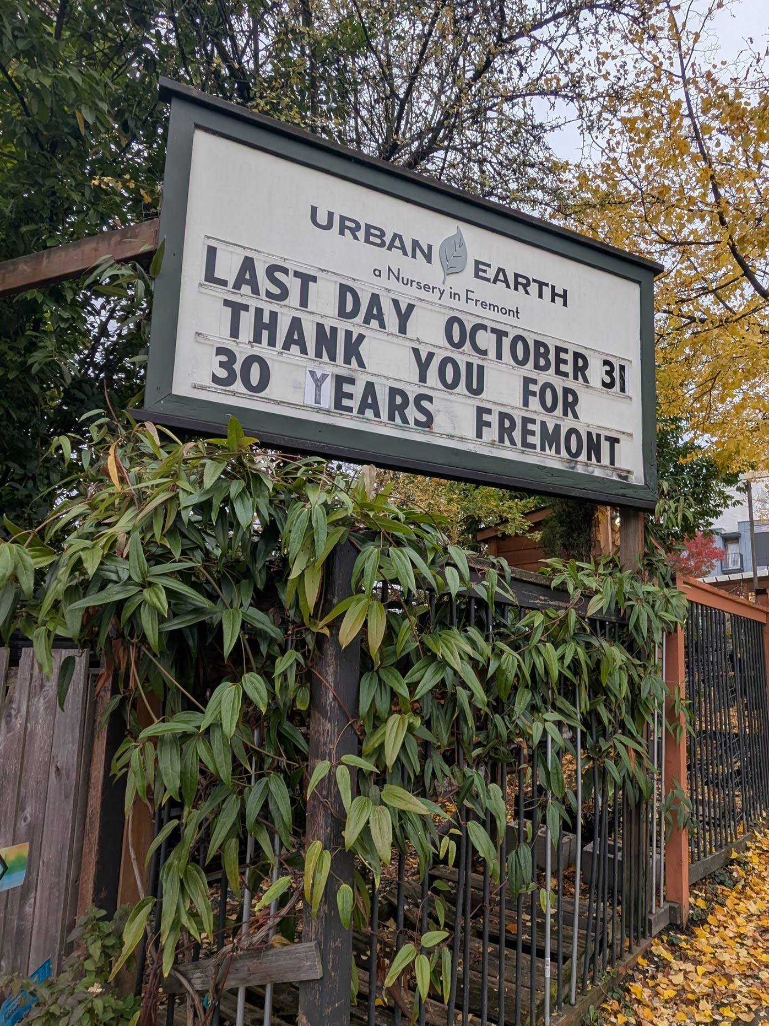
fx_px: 652
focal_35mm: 22
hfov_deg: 60.7
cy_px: 586
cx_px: 447
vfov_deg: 76.0
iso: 49
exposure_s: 1/376
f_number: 2.2
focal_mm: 2.35
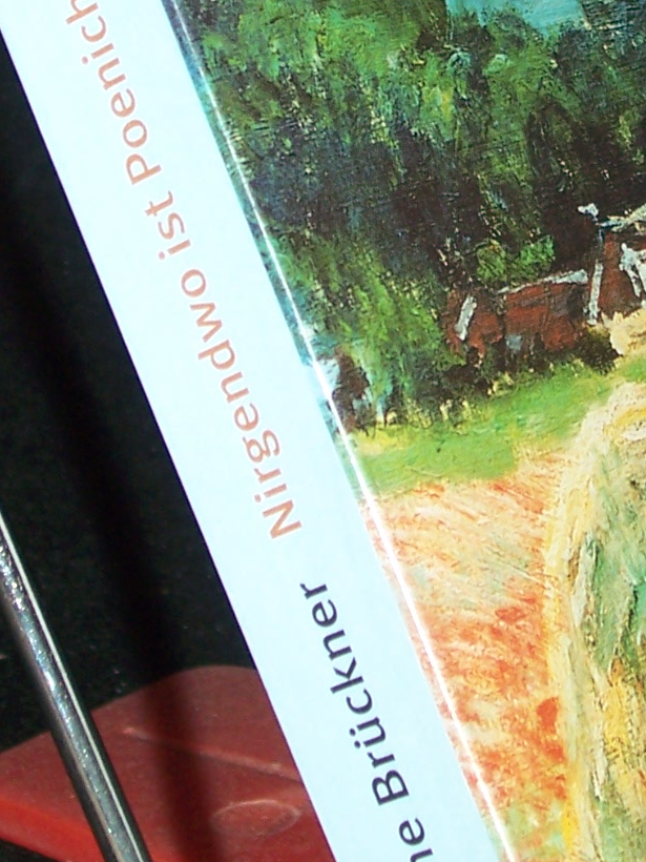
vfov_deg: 13.1
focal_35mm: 149
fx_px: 3707
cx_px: 542
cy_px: 49
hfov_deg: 9.9
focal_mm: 8.7
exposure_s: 1/80
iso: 80
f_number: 3.2
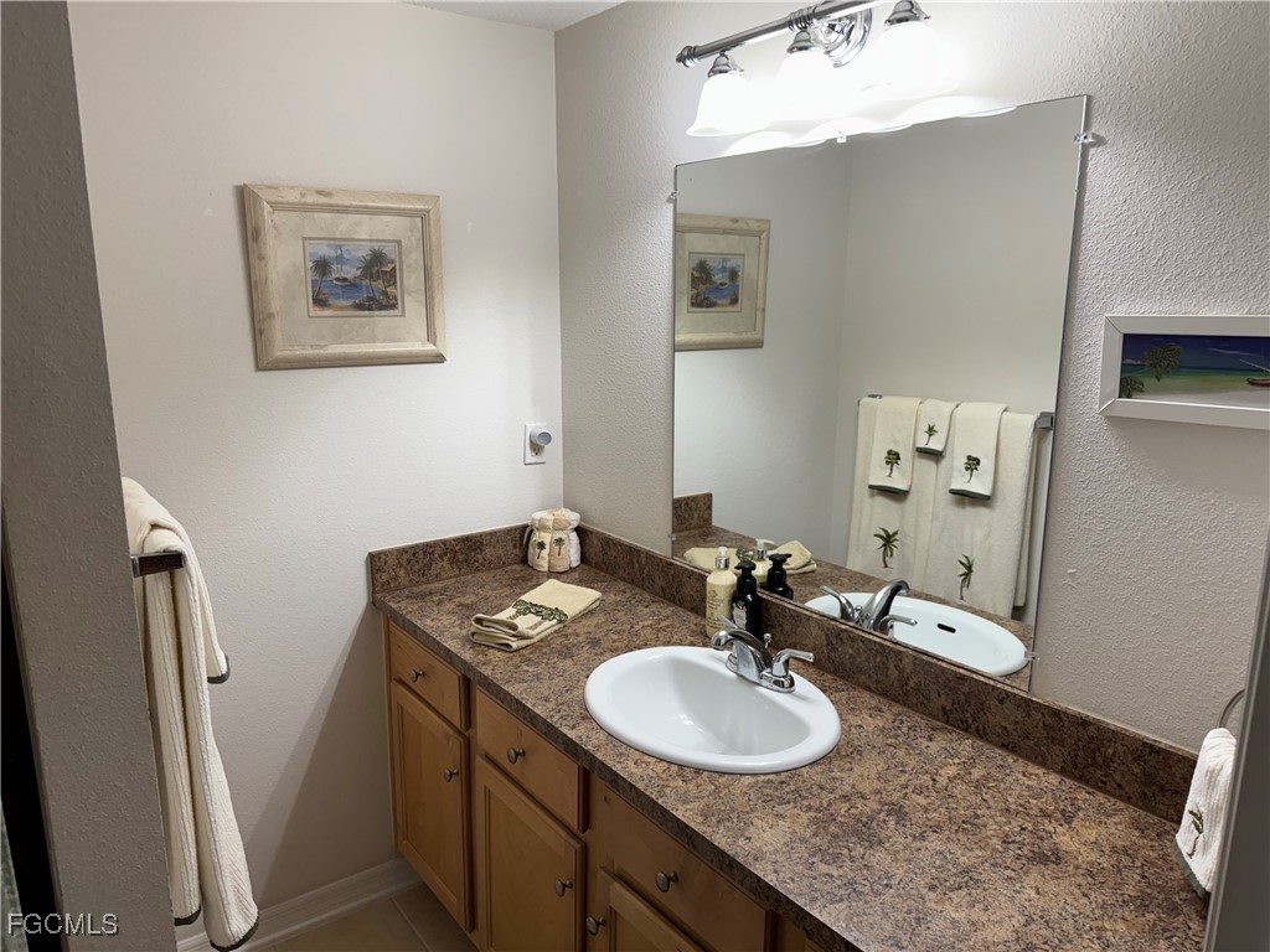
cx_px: 635
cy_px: 476
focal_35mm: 24
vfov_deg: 56.8
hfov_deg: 71.6
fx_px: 881
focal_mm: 6.76
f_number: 1.78
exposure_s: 1/120
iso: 160
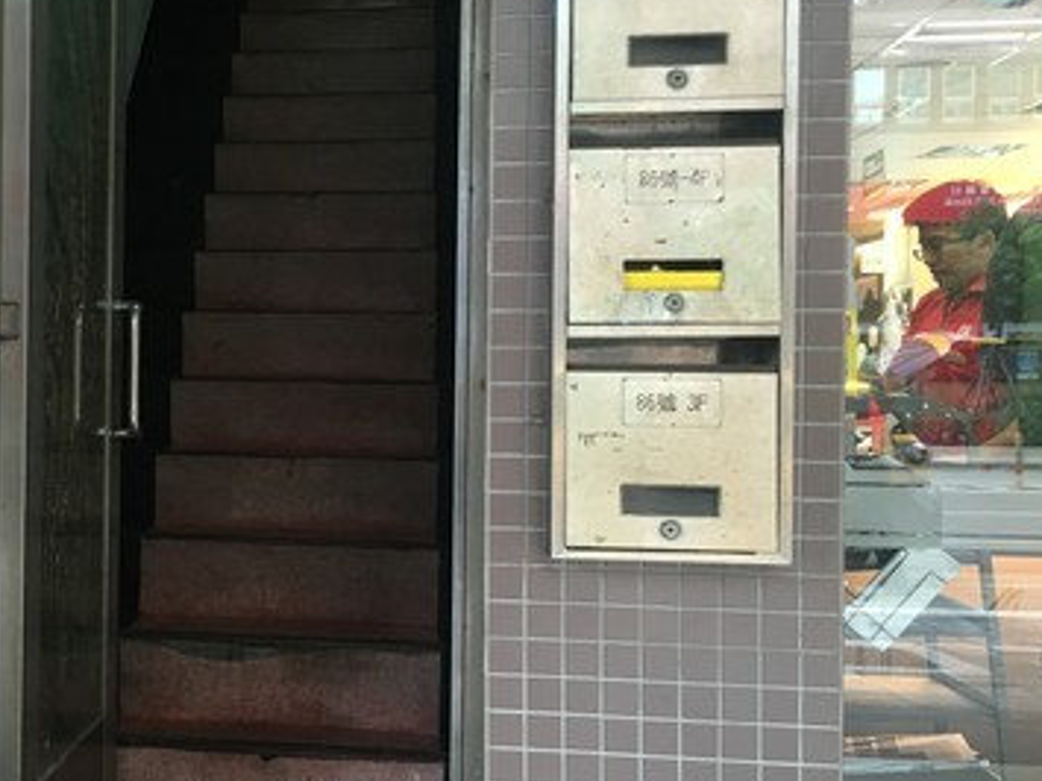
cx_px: 173
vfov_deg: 29.7
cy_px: 382
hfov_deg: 37.2
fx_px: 1474
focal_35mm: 49
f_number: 2.2
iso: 80
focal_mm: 4.15
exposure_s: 1/30
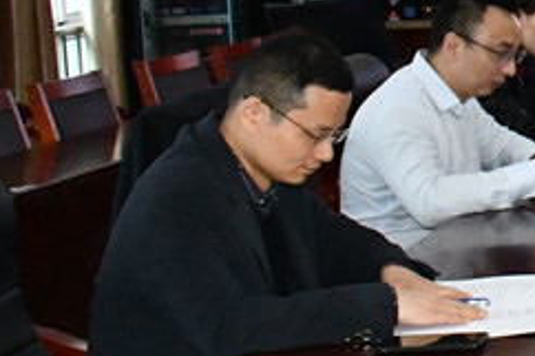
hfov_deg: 13.9
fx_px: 1841
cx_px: 1083
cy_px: 29
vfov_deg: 11.0
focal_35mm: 124
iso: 9000
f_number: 13
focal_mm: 20
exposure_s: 1/250
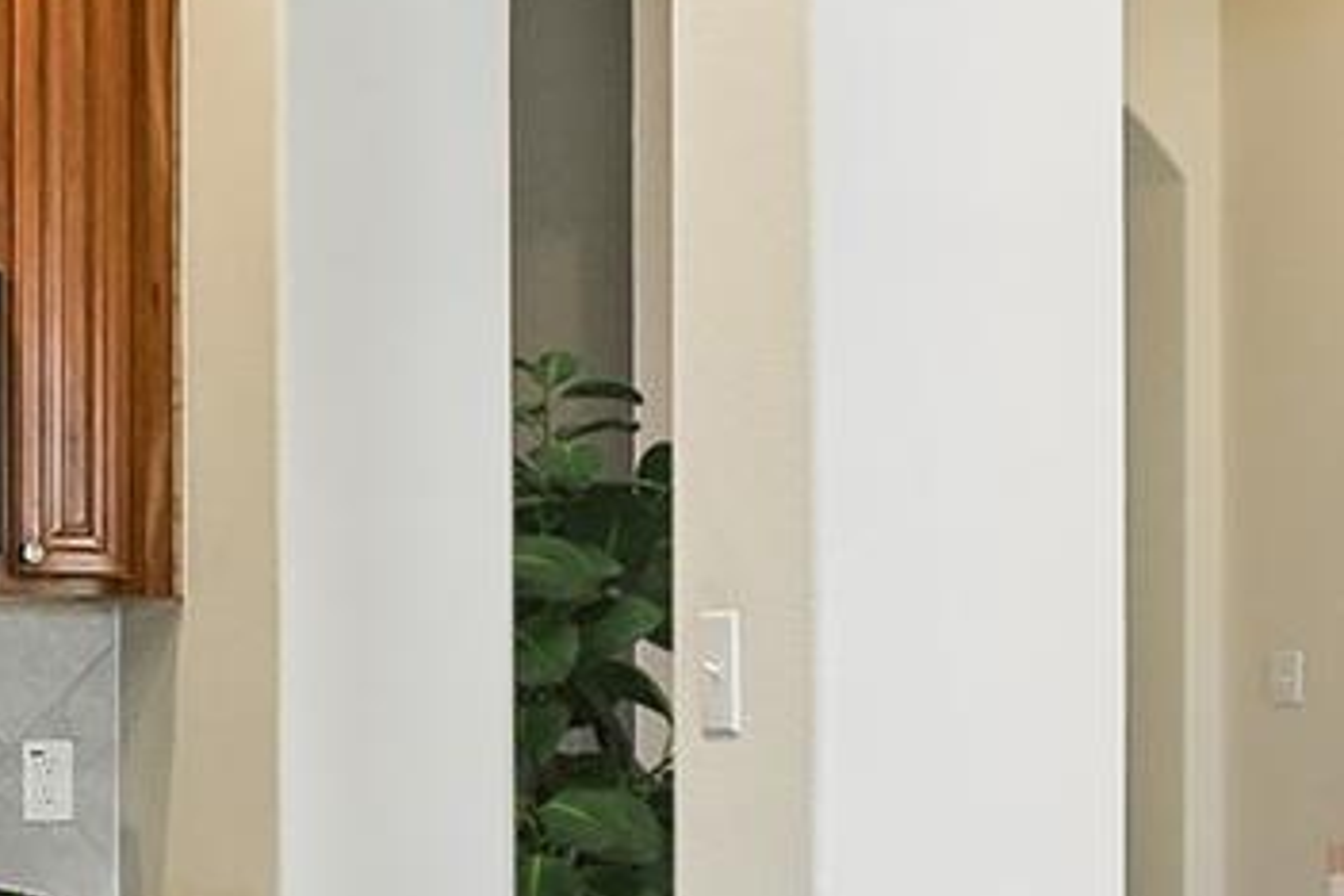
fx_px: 3920
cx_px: -348
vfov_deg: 13.0
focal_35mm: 105
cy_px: 722
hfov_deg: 18.3
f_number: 5
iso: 250
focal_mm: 12
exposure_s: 1/50
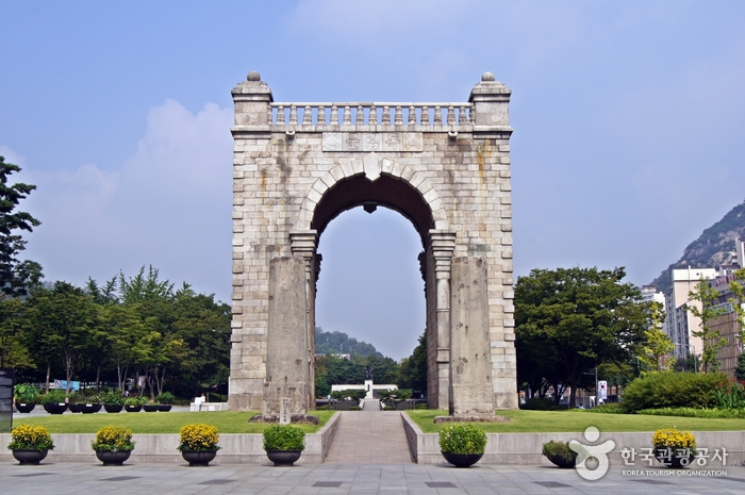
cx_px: 372
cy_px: 248
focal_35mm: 42
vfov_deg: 31.8
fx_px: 868
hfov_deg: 46.4
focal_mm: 28
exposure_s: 1/200
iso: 100
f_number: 13
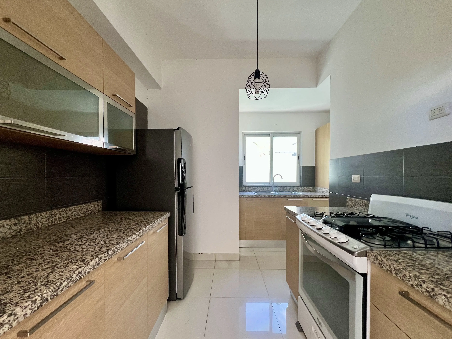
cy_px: 177
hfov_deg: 102.1
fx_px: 183
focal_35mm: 14
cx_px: 224
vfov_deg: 85.6
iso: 200
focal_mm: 1.57
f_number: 1.8
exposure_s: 1/99
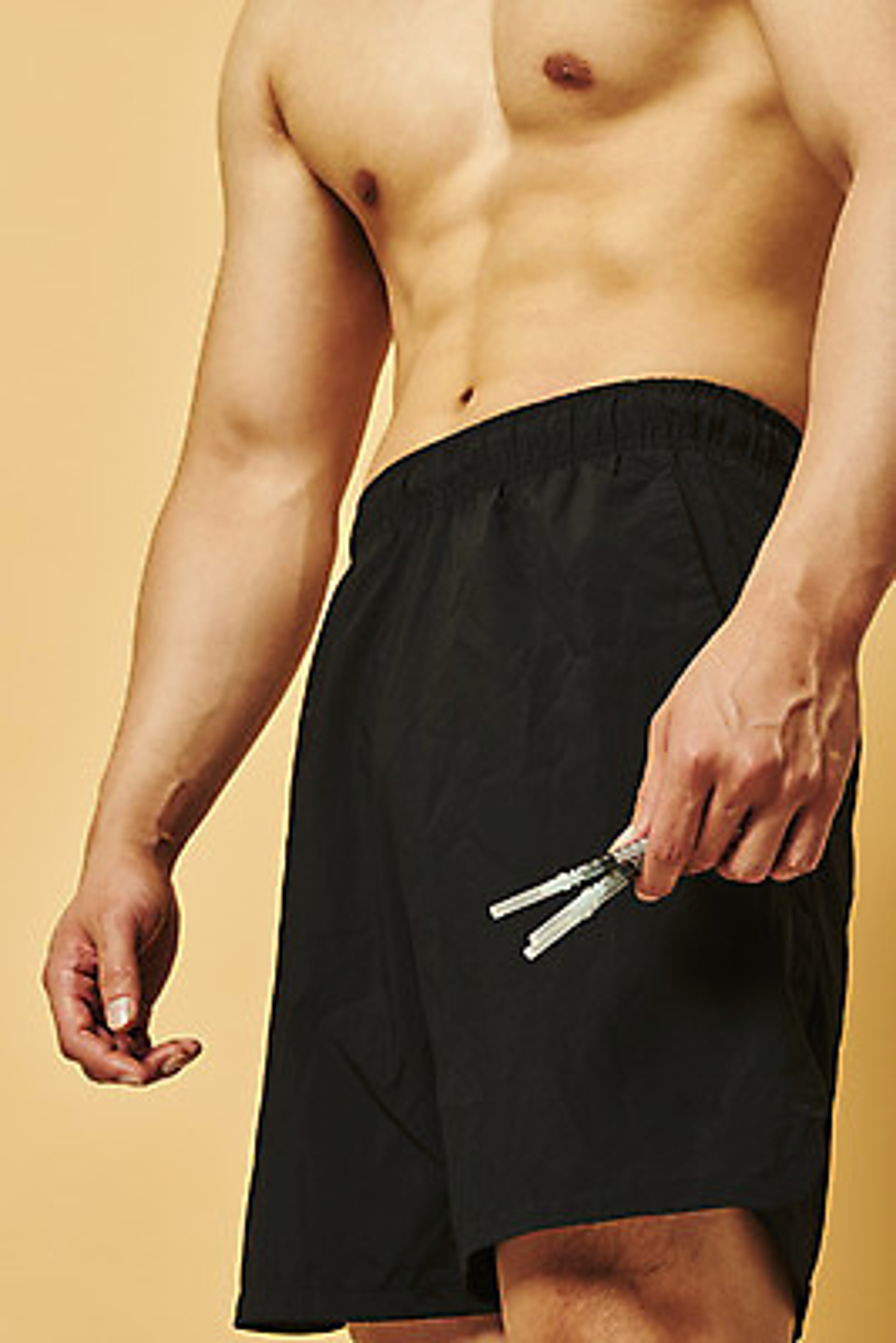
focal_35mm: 105
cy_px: 672
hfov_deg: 13.1
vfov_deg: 19.4
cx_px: 448
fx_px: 3916
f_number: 16
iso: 100
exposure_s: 1/125
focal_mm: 105
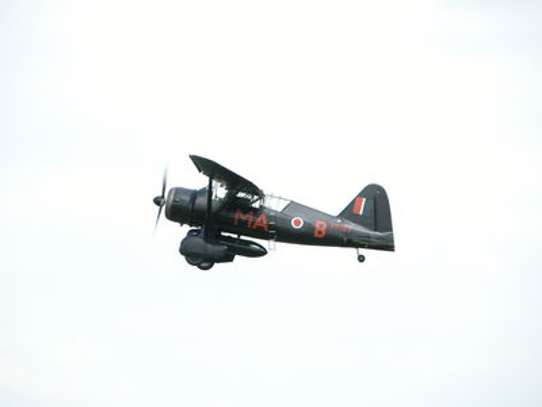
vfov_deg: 5.3
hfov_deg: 7.1
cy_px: 204
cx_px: 271
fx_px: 4384
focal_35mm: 280
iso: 100
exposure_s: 1/236
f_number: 4.7
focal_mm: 71.2
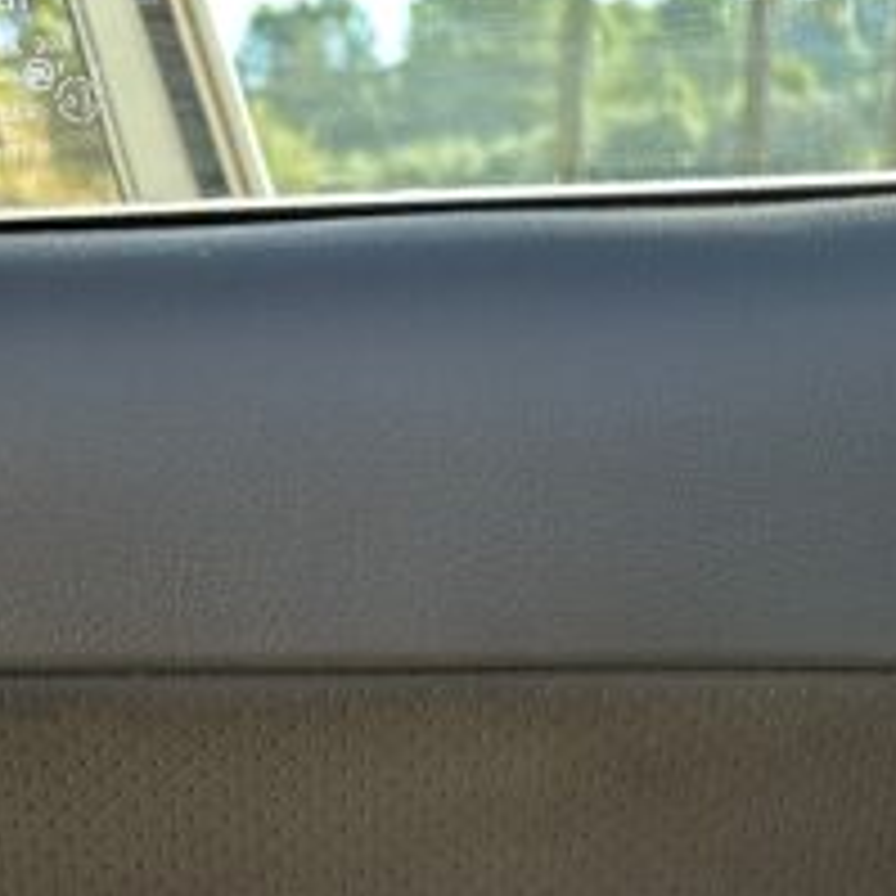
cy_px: 1276
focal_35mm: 85
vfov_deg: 18.5
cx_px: 689
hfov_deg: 20.2
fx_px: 2489
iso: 160
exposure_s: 1/121
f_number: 1.78
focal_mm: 6.86
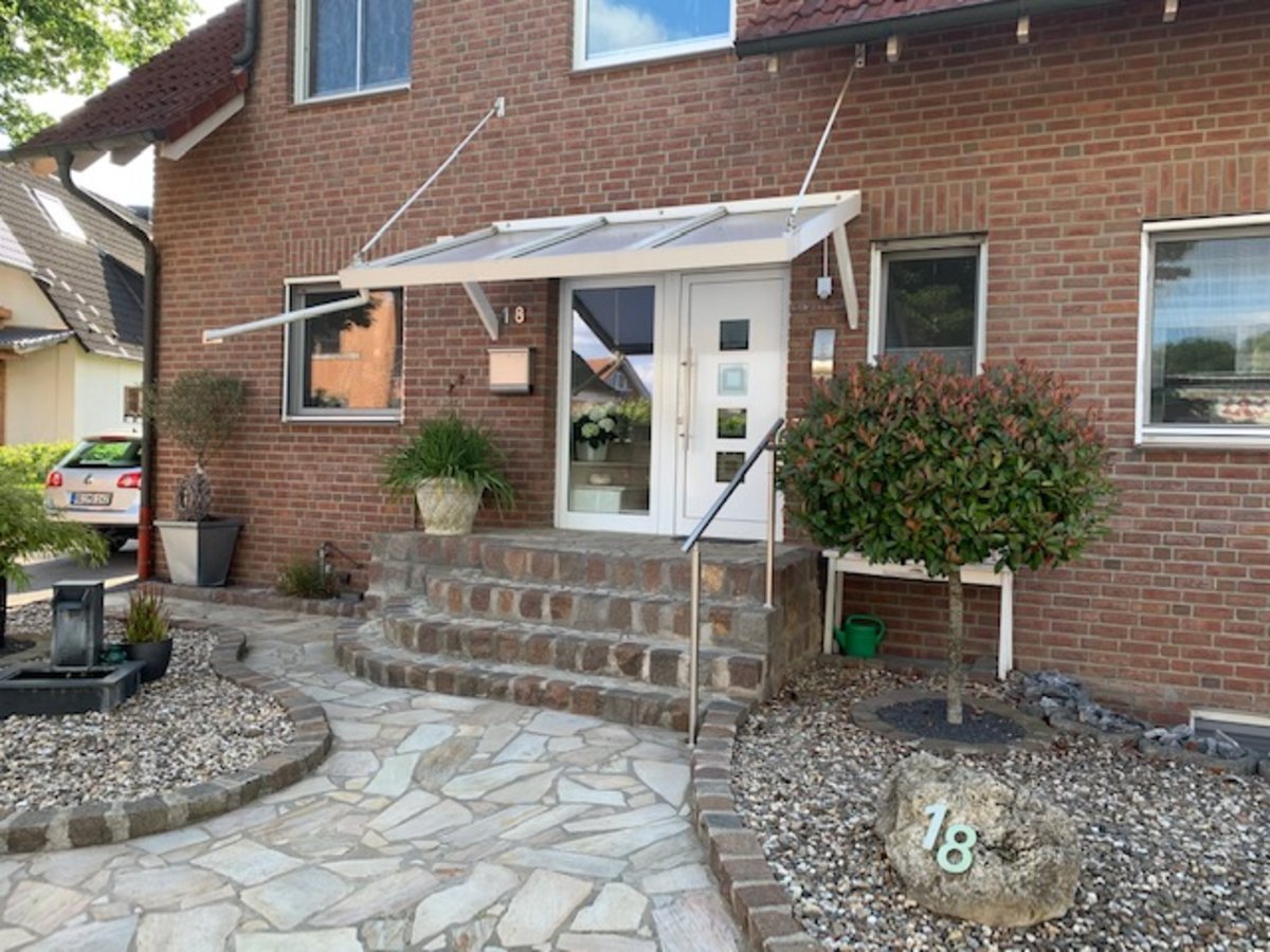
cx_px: 635
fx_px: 954
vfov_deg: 53.1
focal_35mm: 26
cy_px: 476
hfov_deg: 67.3
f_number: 1.8
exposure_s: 1/223
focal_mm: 4.25
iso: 25
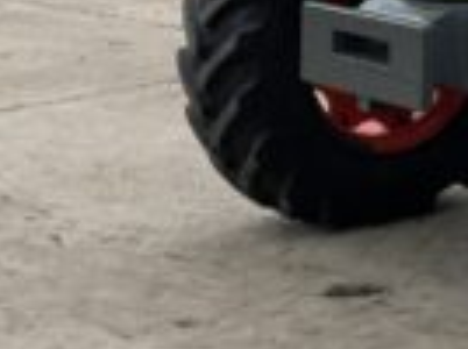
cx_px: 695
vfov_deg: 10.2
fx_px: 1876
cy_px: -195
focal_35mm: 139
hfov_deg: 13.4
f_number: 1.8
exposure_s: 1/586
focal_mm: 3
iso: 16
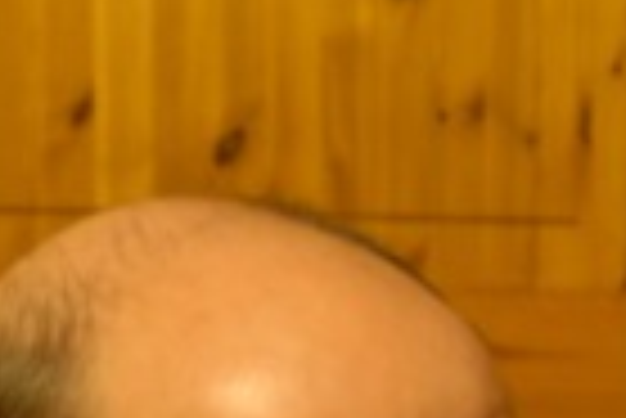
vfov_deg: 5.5
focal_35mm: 246
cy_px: 721
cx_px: 401
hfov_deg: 8.4
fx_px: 4282
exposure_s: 1/5
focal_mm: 38
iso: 400
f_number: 4
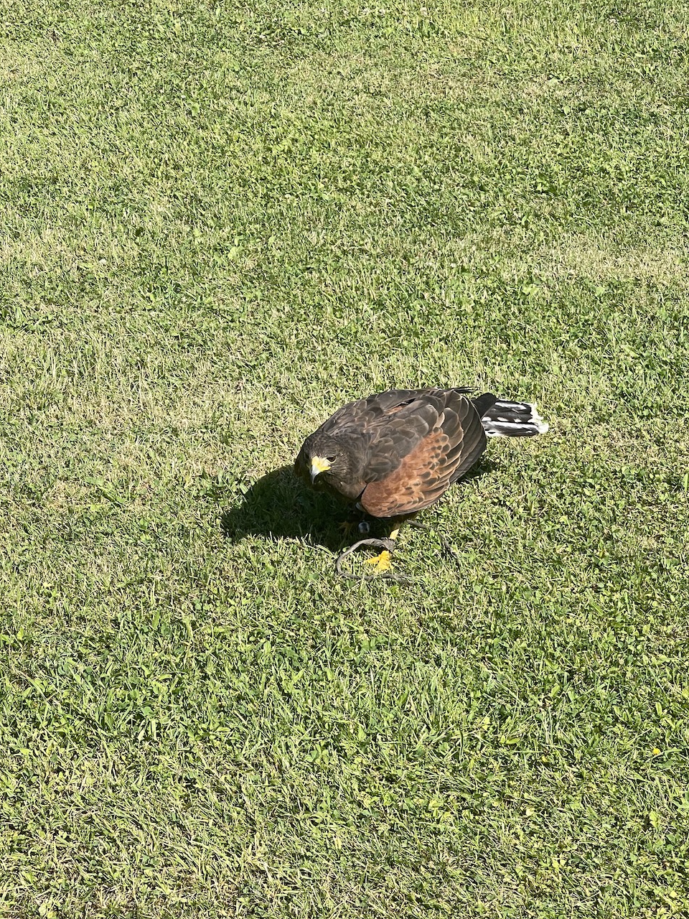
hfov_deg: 18.4
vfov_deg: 24.4
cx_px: 422
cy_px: 488
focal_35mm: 80
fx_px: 2123
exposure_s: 1/867
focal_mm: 7.5
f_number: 2.2
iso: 20
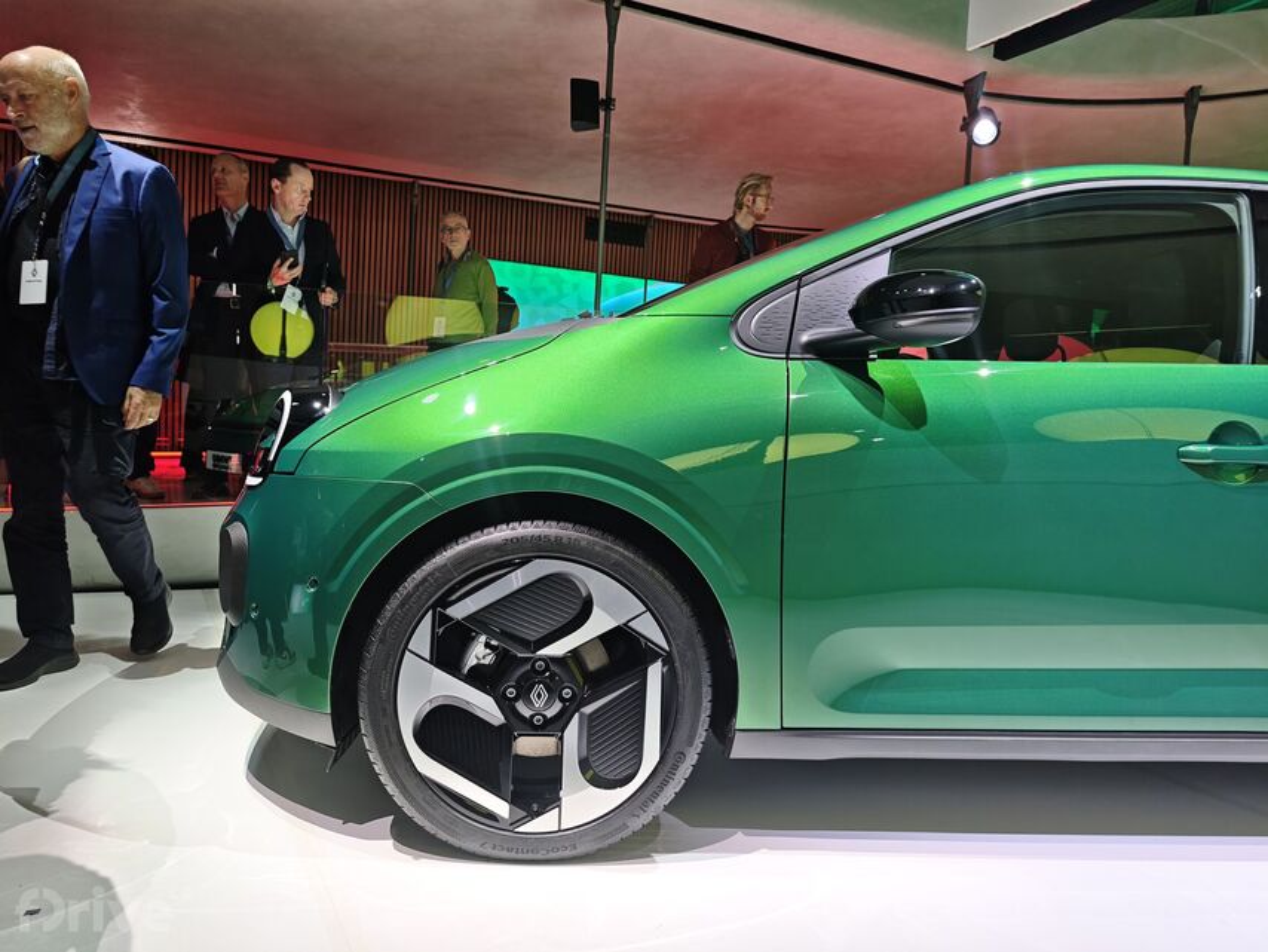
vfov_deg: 58.9
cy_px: 476
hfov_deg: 73.9
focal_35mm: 23
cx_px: 634
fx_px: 843
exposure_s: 1/100
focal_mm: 8.72
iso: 64
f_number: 1.63
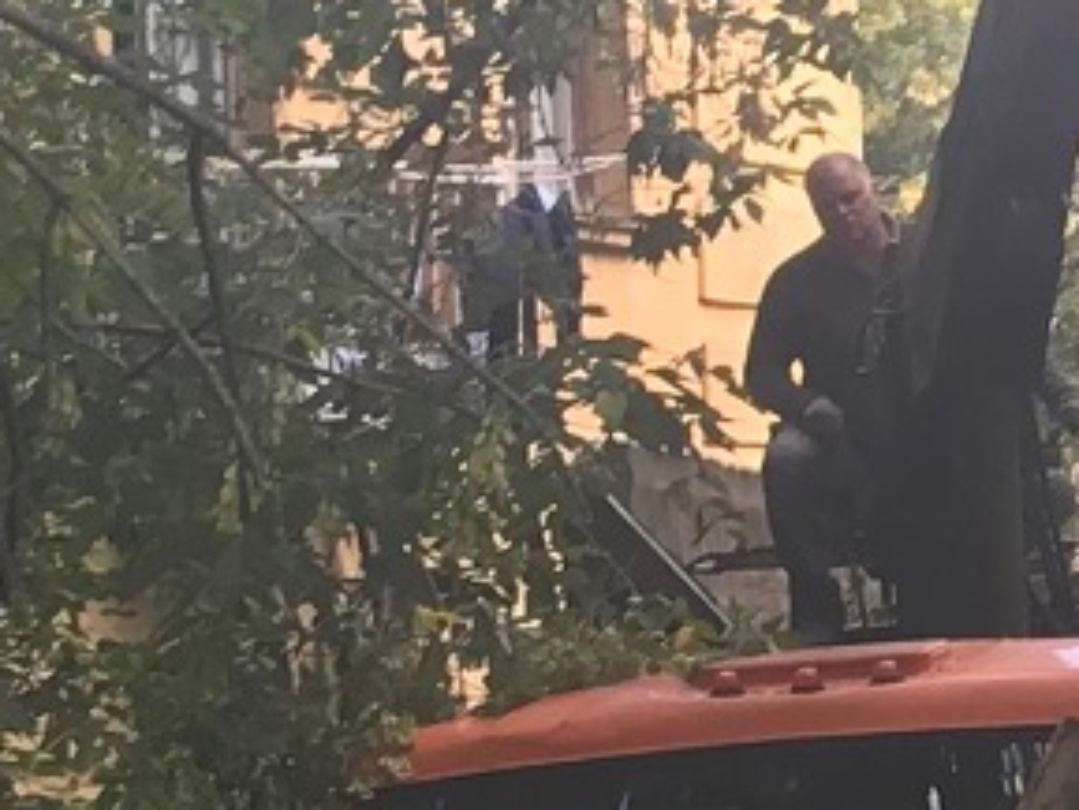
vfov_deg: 7.6
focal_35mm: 195
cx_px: 1113
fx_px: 6081
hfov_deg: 10.1
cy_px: 649
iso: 20
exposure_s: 1/131
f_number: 1.8
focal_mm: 3.99
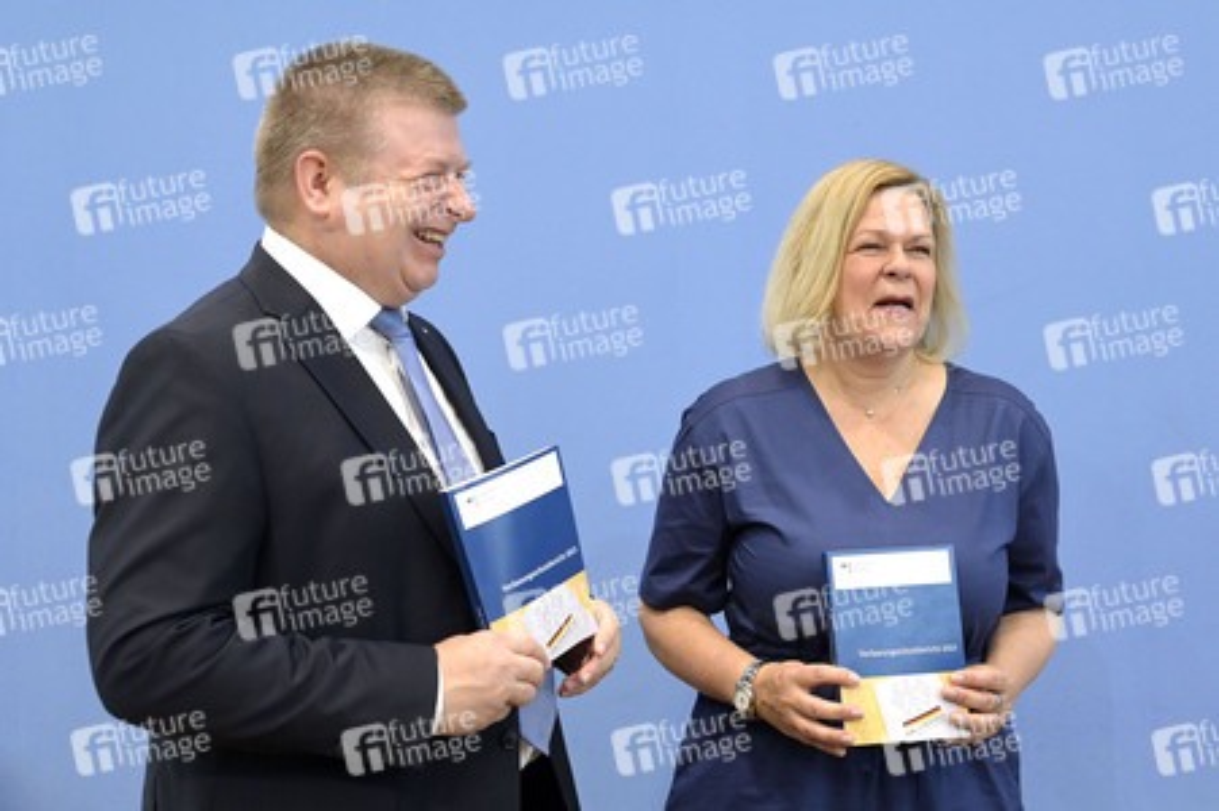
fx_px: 1624
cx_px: 610
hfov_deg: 41.1
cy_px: 406
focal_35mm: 48
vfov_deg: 28.0
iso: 3200
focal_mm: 48
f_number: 5
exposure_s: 1/500
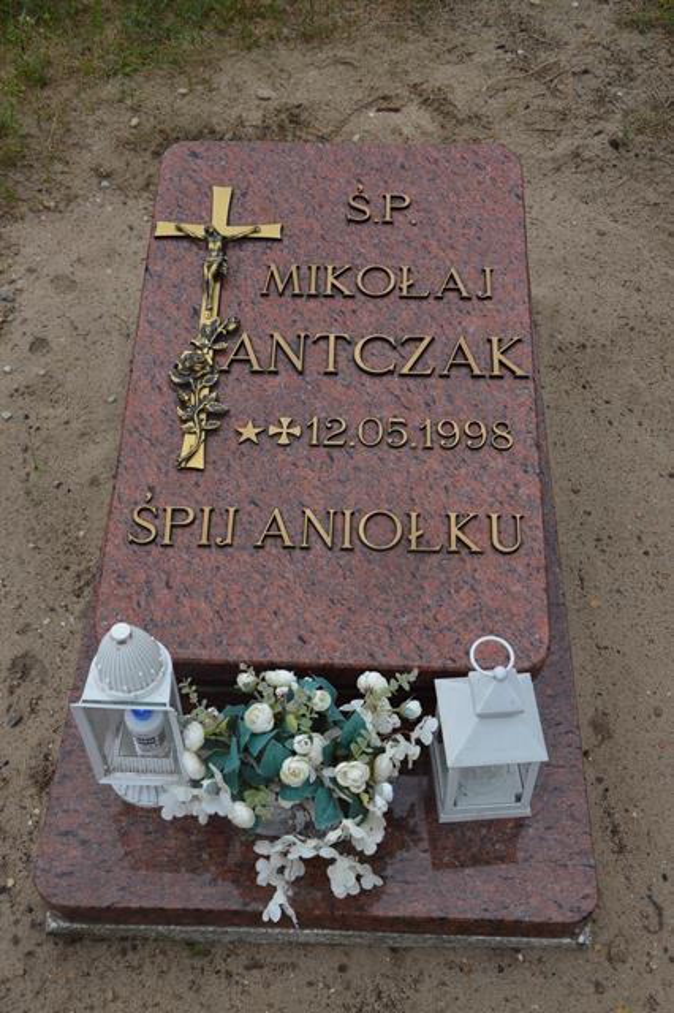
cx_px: 337
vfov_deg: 49.6
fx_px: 1096
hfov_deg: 34.2
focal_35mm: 39
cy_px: 506
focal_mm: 26
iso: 100
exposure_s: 1/125
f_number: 5.6
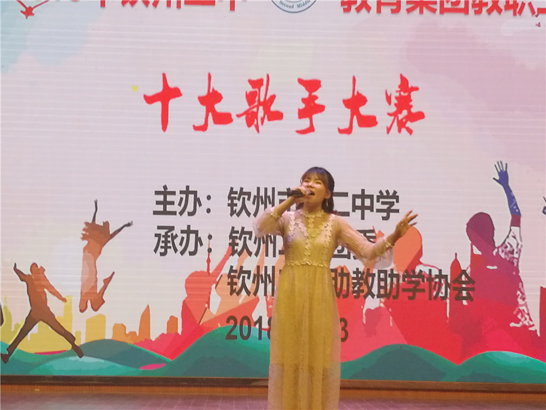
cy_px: 205
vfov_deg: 19.1
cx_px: 273
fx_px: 1215
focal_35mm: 77
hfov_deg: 25.3
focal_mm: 4.5
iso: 160
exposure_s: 1/60
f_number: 2.2
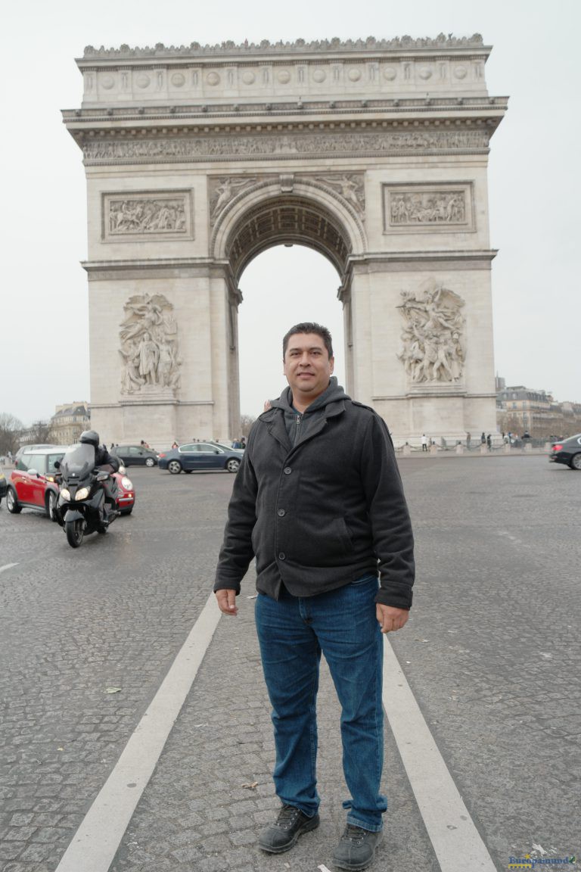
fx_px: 726
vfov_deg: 61.9
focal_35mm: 30
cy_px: 436
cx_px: 290
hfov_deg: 43.6
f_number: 4.5
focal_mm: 20
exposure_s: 1/125
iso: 100
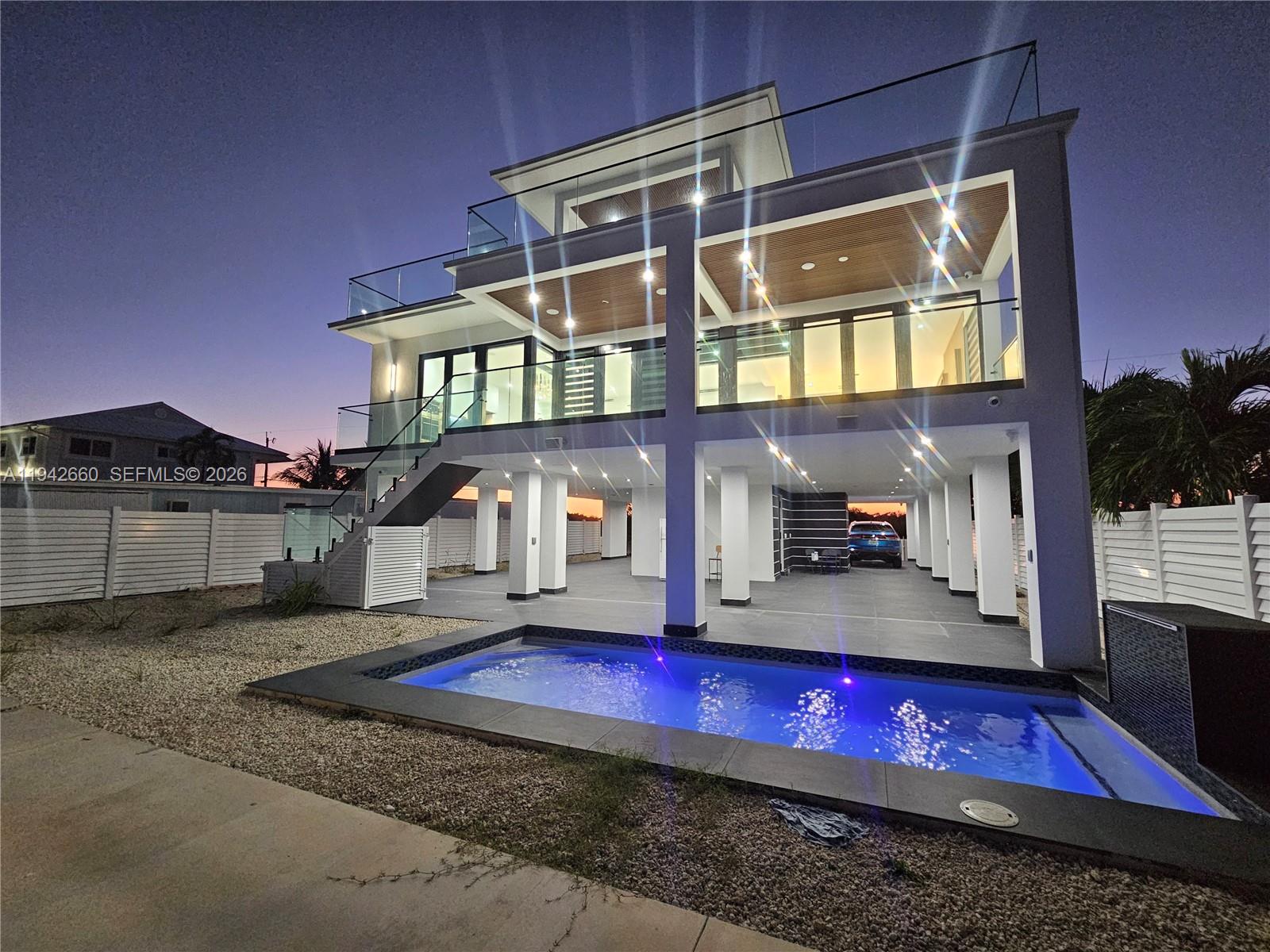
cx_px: 635
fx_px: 477
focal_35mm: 13
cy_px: 476
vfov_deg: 89.9
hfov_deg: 106.2
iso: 500
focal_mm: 2.2
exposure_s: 1/30
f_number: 2.2
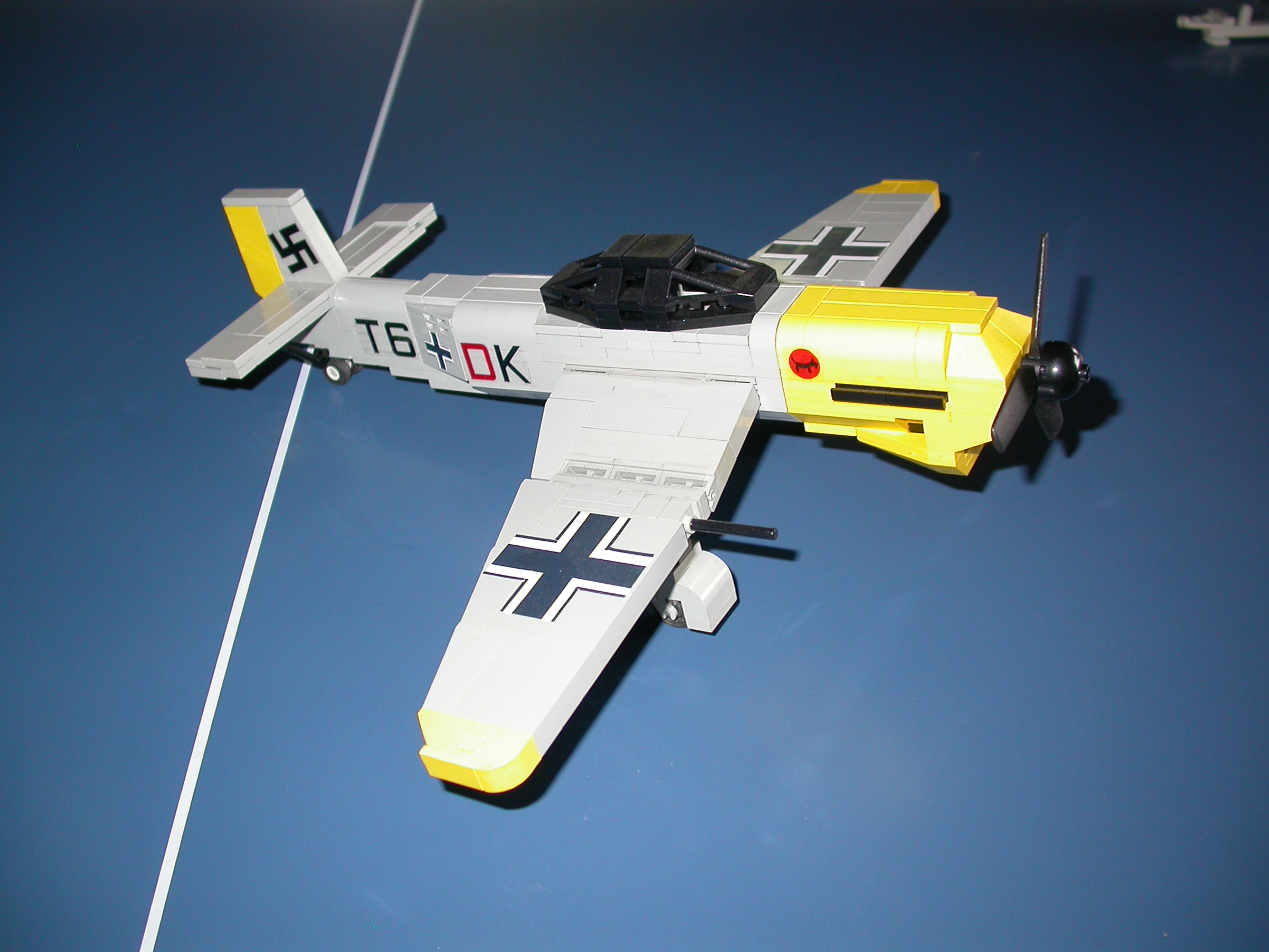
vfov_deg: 37.7
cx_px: 634
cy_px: 476
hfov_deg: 49.0
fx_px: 1393
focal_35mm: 38
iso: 100
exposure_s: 1/60
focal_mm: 7.85
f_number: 2.6
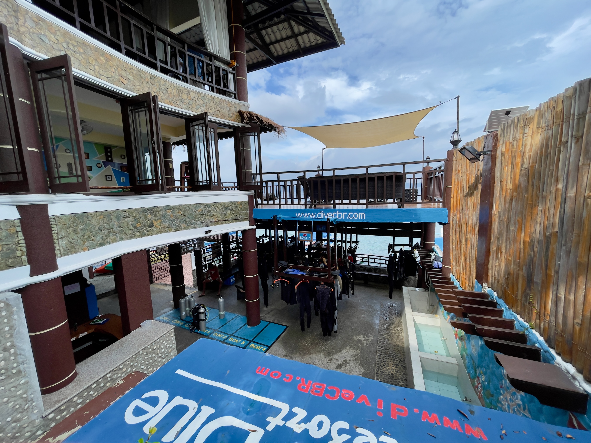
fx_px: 222
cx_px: 296
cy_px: 222
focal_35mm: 13
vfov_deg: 89.9
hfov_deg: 106.2
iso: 25
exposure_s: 1/313
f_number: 2.4
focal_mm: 1.54
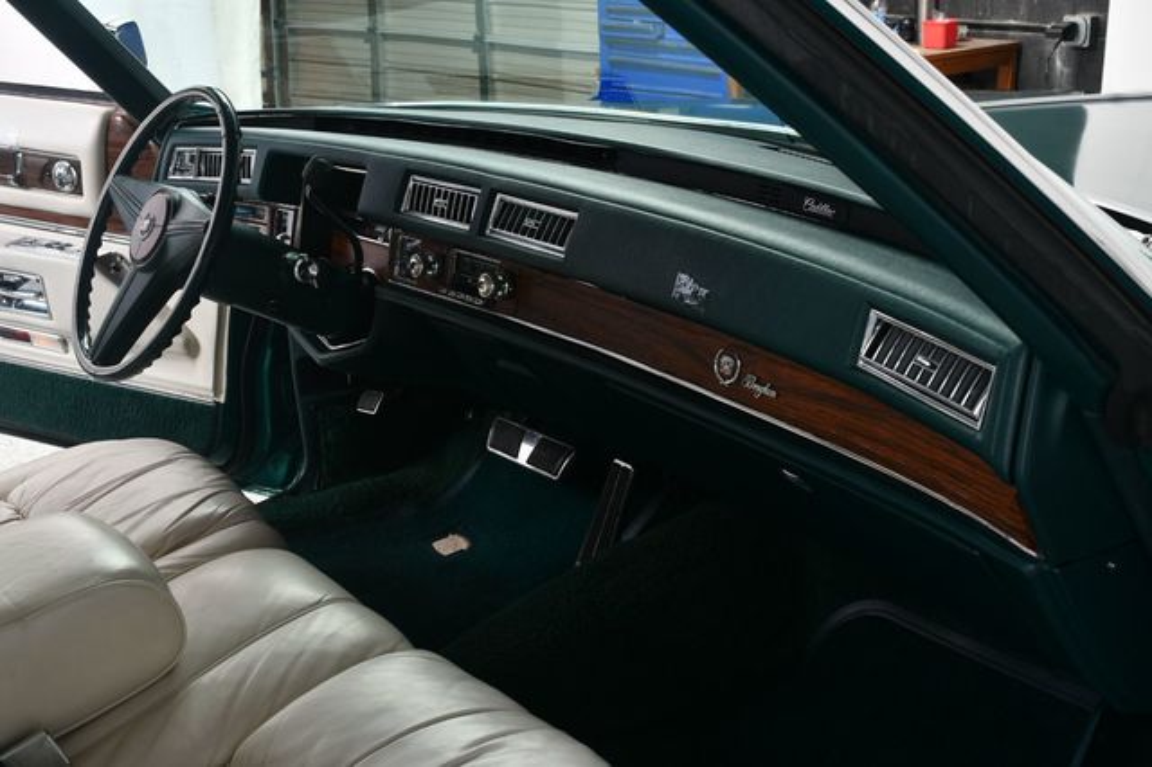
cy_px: 384
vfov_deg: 28.0
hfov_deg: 41.1
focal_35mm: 48
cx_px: 576
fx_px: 1535
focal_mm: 32
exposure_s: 1/160
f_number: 9
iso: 100
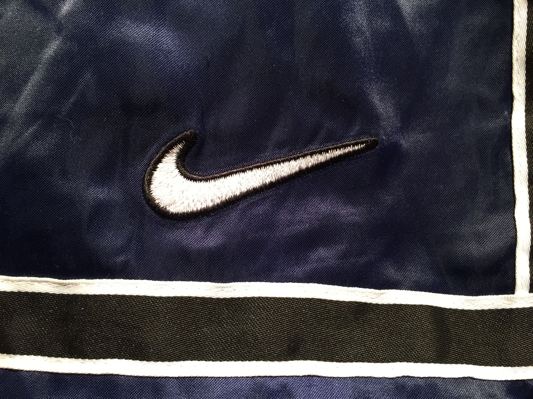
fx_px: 447
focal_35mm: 29
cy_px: 200
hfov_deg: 61.7
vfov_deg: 48.2
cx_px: 266
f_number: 2.2
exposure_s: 1/30
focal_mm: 4.15
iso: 40
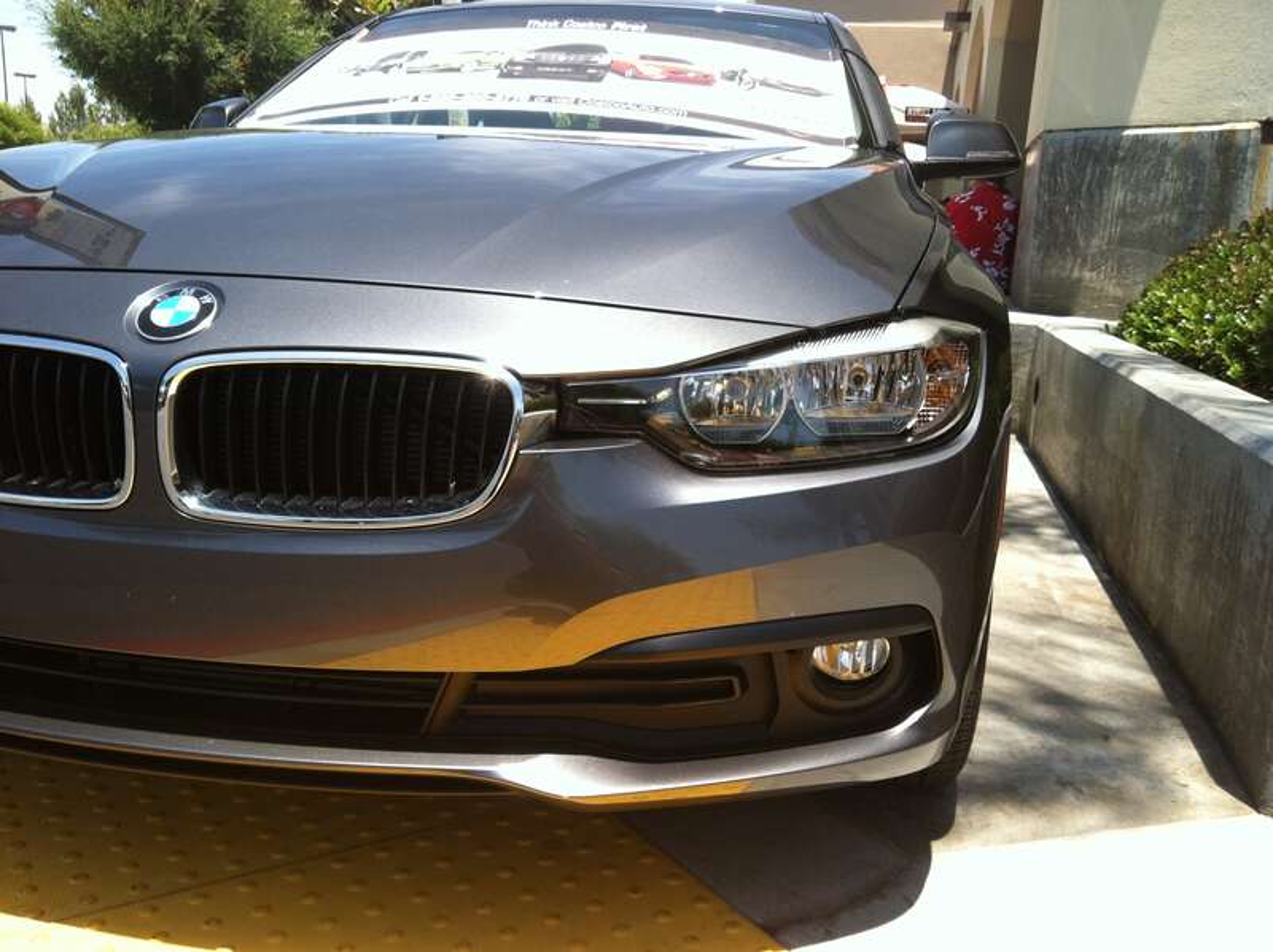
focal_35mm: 35
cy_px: 476
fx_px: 1286
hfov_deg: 52.7
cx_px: 636
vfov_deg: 40.6
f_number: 2.8
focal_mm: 3.85
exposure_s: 1/566
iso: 80
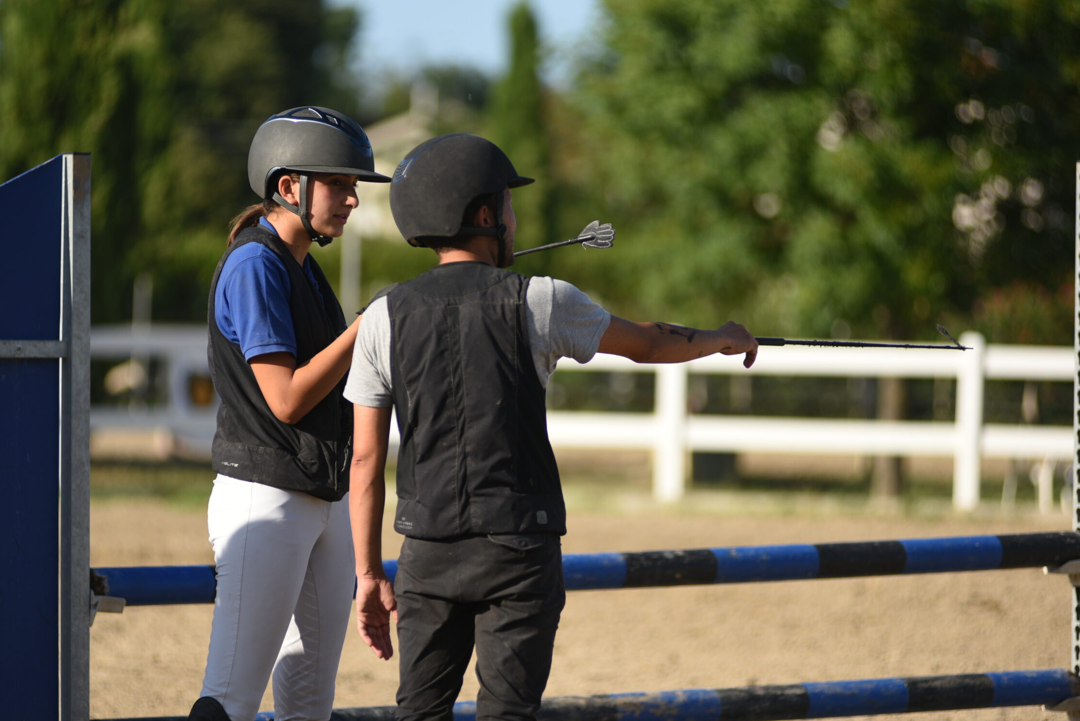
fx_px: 6873
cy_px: 374
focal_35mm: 229
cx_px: 473
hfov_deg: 9.0
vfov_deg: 6.0
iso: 200
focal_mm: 200
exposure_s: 1/3200
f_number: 2.8
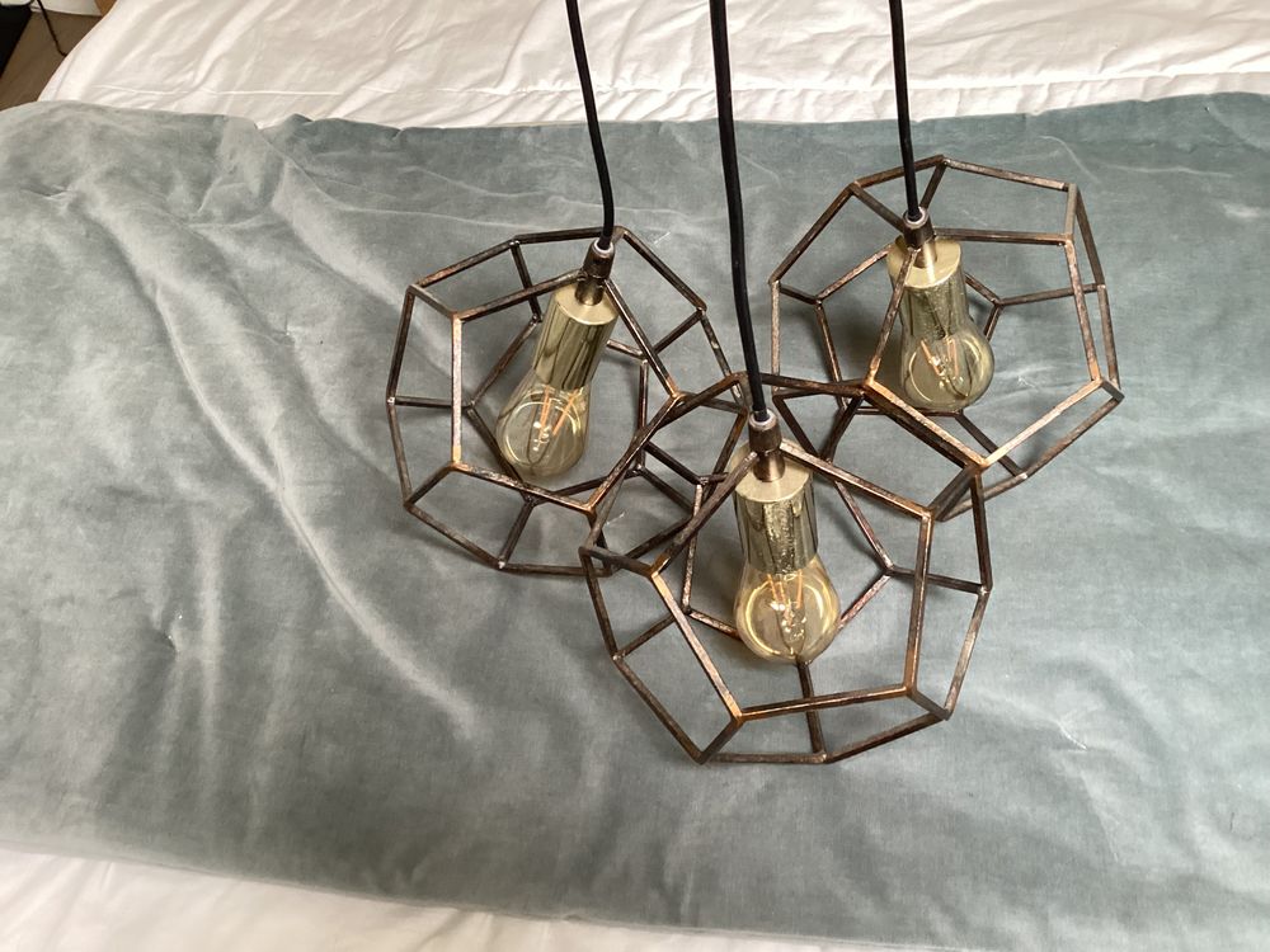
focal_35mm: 31
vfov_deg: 45.4
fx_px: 1137
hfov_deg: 58.4
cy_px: 476
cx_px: 635
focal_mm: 3.3
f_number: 2.4
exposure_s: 1/60
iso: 200
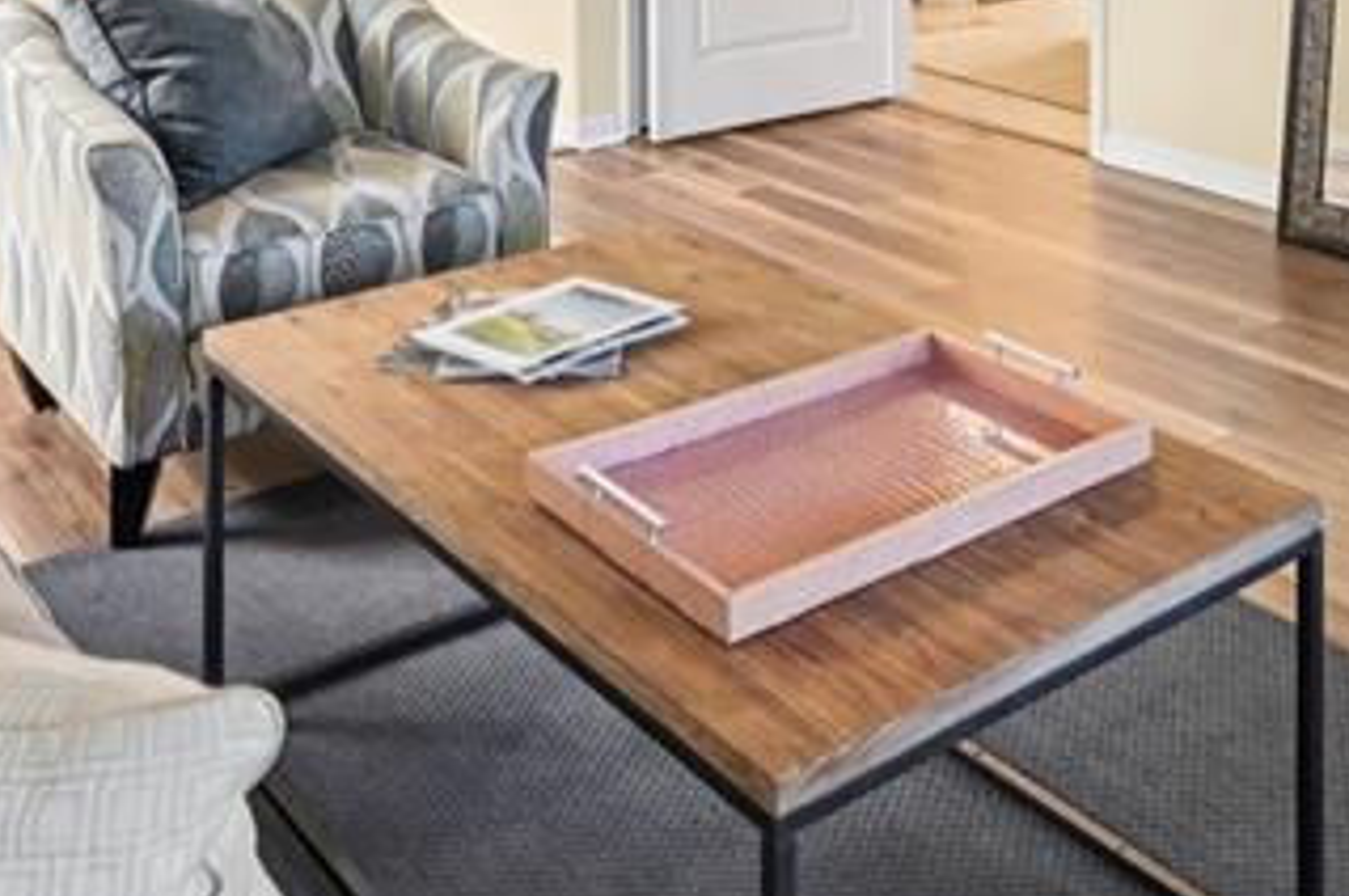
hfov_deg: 43.3
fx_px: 1684
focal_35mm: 45
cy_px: -309
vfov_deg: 25.2
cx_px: 833
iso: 400
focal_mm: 14
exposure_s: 1/10
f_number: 8
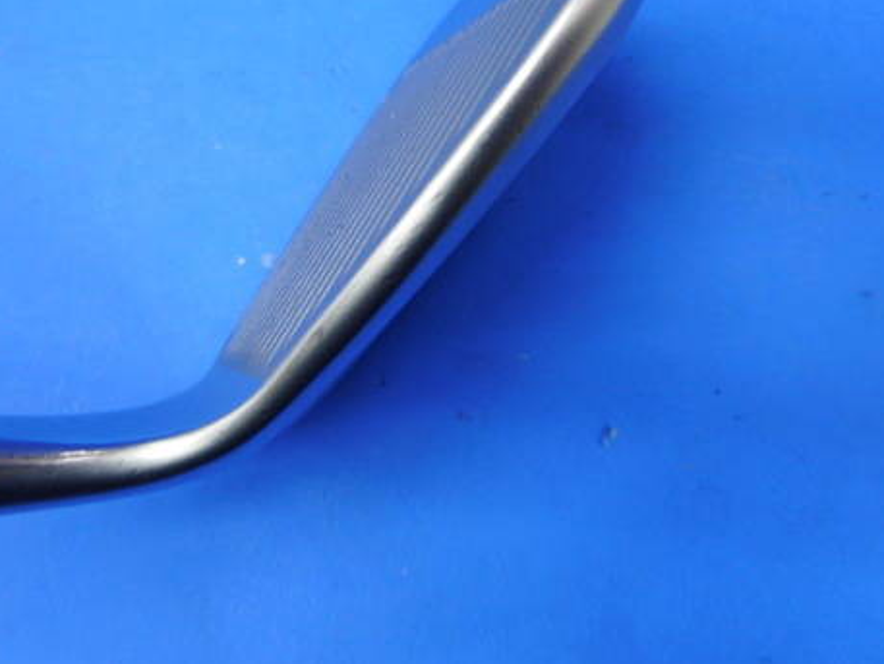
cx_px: 385
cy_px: 211
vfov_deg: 40.1
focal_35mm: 35
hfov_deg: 52.5
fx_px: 894
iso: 110
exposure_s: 1/30
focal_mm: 4.5
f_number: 3.7
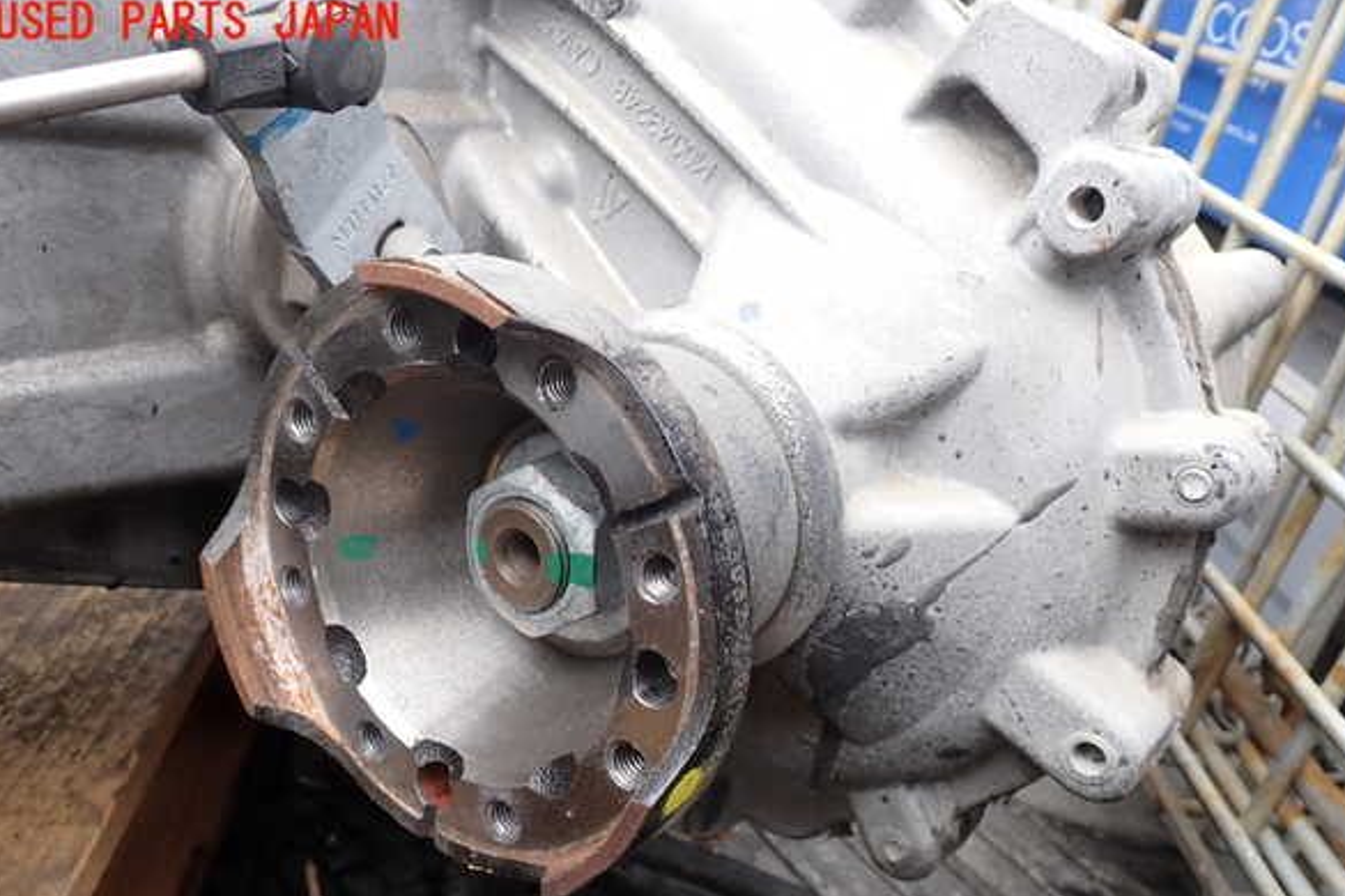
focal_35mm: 32
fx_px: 1195
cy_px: 512
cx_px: 671
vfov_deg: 41.0
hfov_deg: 58.7
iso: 100
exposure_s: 1/100
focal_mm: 5.4
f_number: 3.2
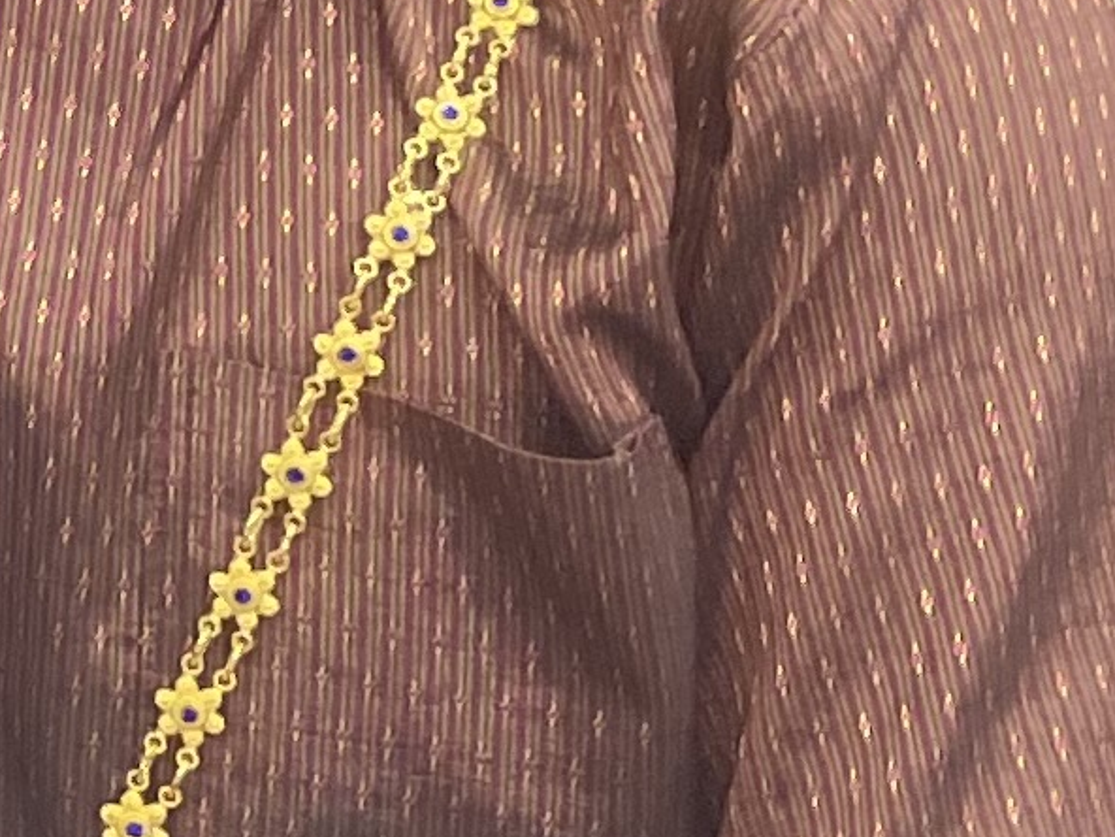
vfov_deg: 8.1
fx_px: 5701
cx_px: -2032
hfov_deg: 9.3
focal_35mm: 177
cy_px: -733
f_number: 1.5
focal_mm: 5.7
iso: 160
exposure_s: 1/50
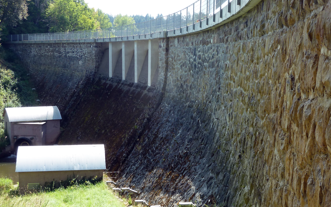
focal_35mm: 52
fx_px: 469
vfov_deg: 24.9
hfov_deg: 38.9
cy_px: 112
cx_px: 161
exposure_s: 1/100
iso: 80
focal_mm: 6.9
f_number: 4
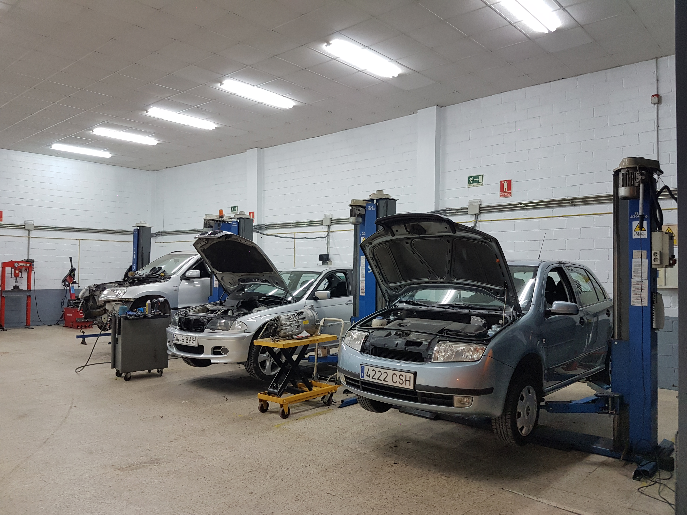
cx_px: 344
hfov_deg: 67.3
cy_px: 258
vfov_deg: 53.1
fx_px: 516
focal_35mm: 26
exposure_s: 1/50
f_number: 1.7
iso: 100
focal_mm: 4.2
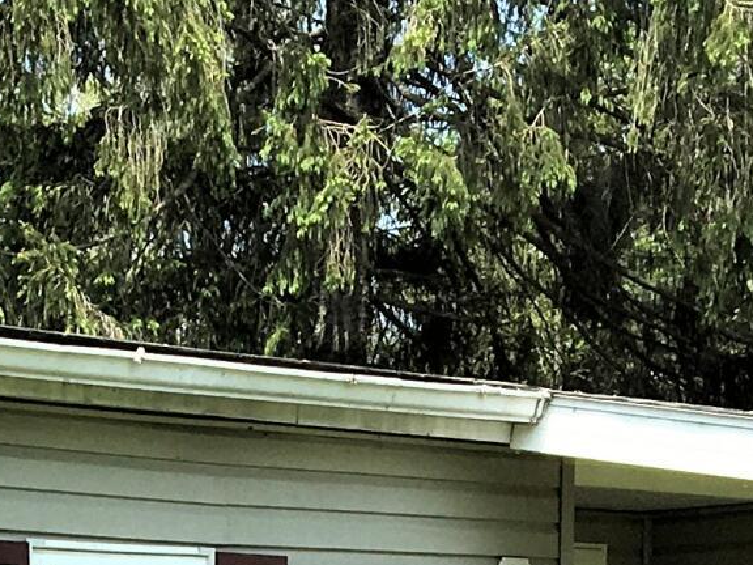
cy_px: 1365
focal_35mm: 151
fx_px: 3285
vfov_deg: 8.9
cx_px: 42
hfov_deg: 12.9
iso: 25
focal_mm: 4.15
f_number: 2.2
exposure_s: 1/1221
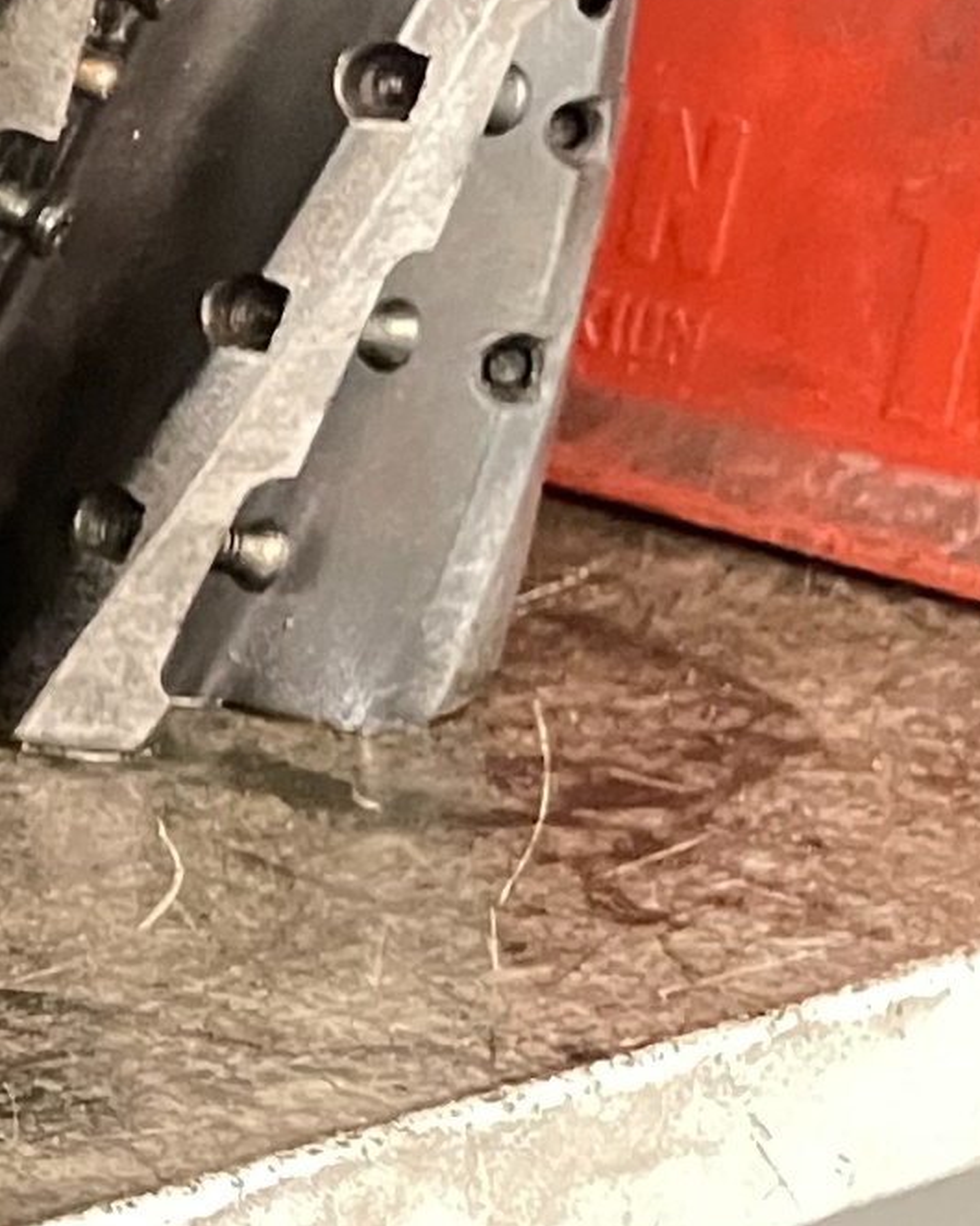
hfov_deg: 9.6
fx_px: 4534
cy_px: 1023
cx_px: -1925
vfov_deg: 15.3
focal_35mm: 125
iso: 1000
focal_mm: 5.1
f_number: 1.6
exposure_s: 1/27
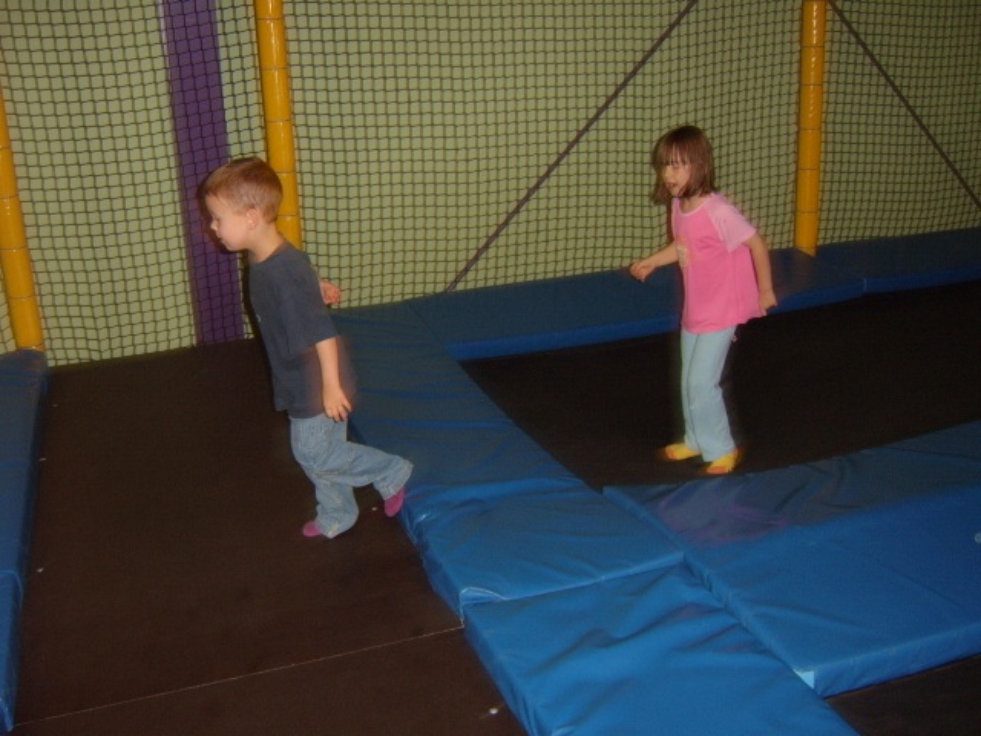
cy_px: 368
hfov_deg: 58.4
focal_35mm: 31
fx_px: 879
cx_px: 490
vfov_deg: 45.4
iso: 141
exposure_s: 1/30
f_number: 2.7
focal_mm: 8.13
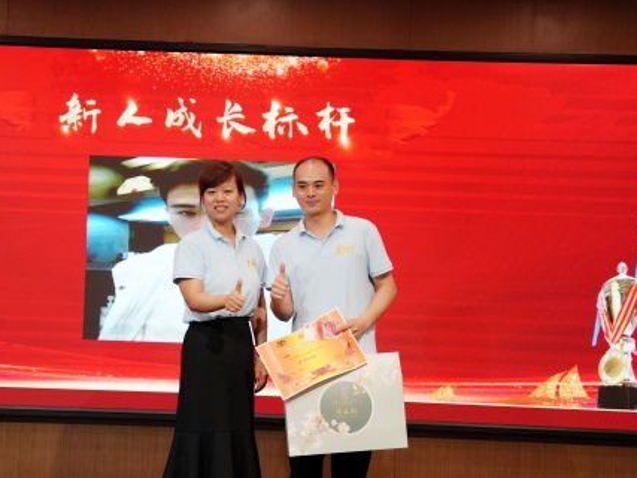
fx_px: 1417
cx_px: 266
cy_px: 233
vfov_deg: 19.1
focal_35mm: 77
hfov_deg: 25.3
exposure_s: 1/160
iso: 1000
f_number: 4
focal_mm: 57
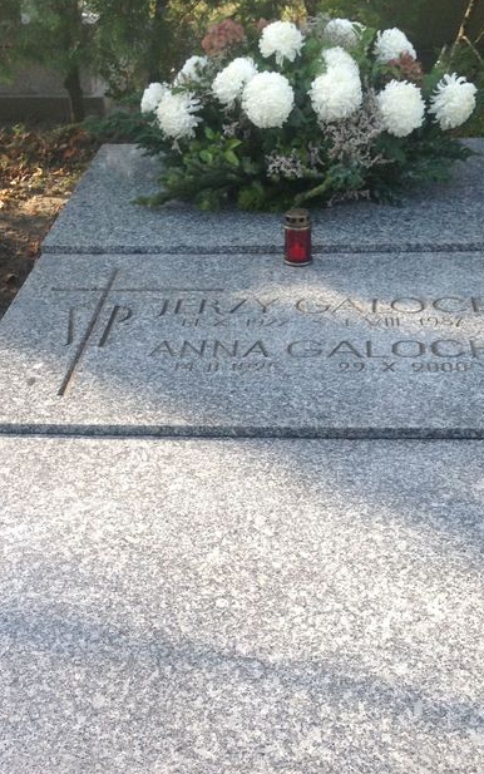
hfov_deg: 24.0
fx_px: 1139
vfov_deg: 37.3
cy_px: 473
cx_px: 251
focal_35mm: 54
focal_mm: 4.28
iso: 50
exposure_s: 1/260
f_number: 2.4
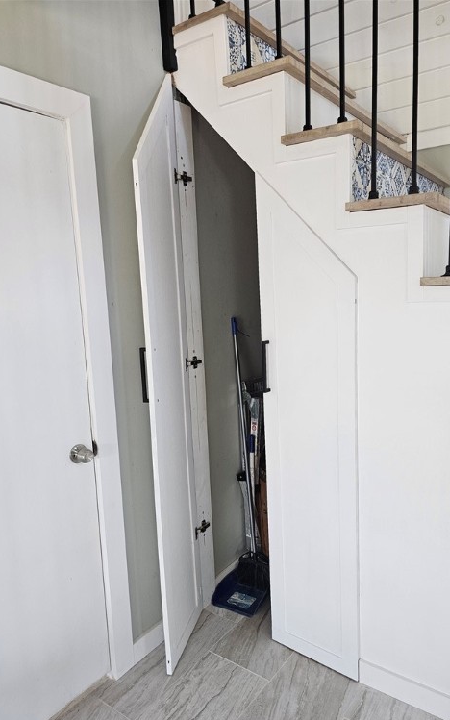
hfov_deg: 49.0
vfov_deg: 72.5
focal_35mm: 25
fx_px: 491
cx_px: 265
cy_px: 368
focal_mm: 6.3
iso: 250
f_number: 1.7
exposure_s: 1/120
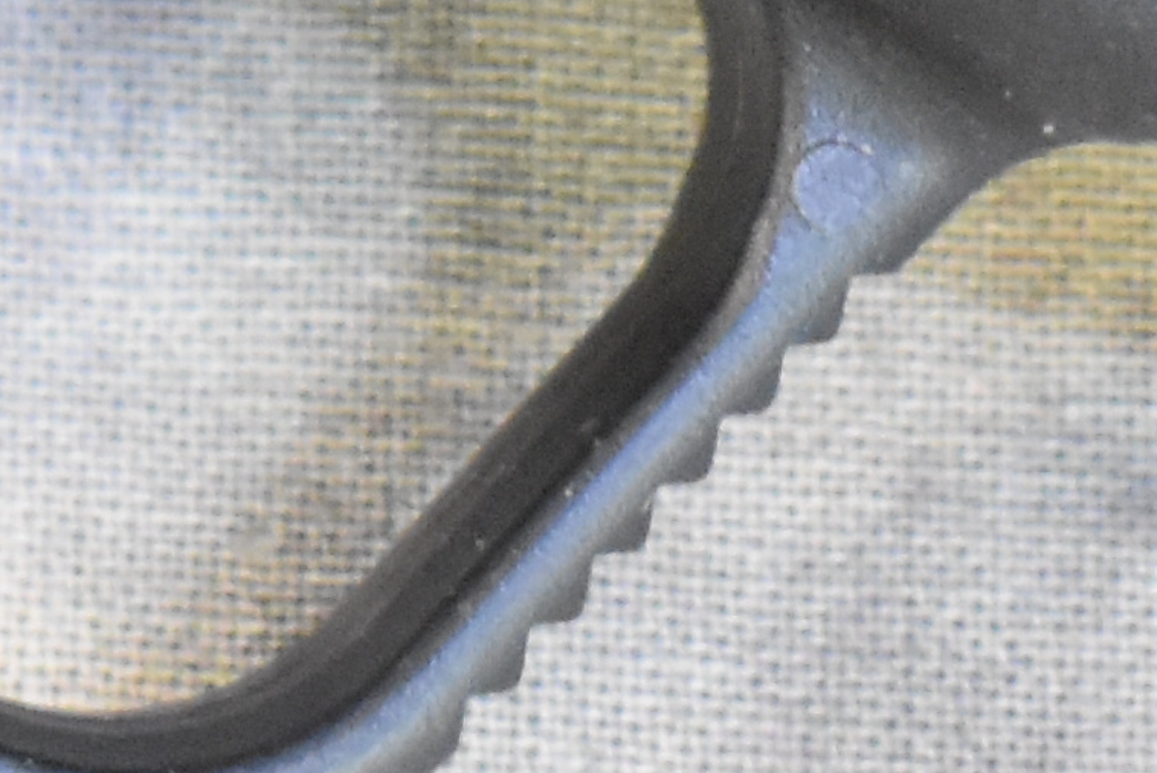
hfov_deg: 4.5
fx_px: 14499
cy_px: -1292
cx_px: -811
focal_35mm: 451
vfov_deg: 3.0
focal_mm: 38
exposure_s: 1/15
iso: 3200
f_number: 4.8
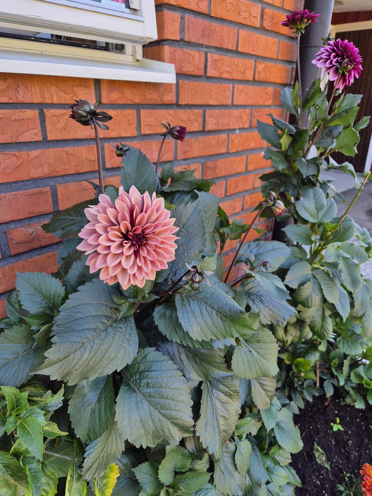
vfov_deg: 73.9
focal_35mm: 23
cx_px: 186
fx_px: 330
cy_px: 248
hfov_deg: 58.9
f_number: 1.8
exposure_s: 1/180
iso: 40
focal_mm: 5.4
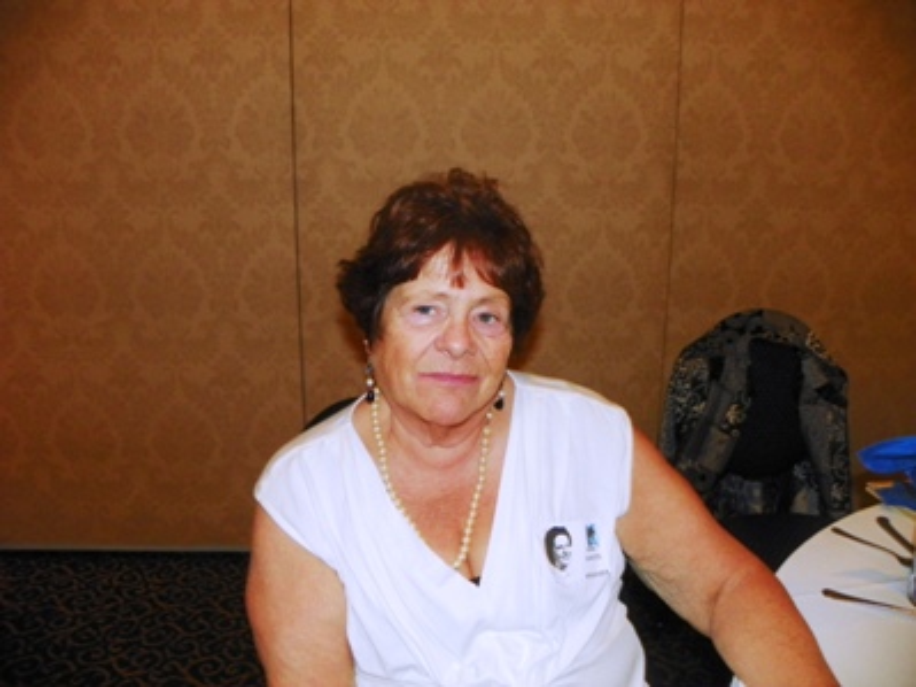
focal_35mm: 26
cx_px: 458
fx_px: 688
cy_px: 344
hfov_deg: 67.3
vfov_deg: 53.0
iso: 200
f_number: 2.8
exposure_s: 1/30
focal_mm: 4.6
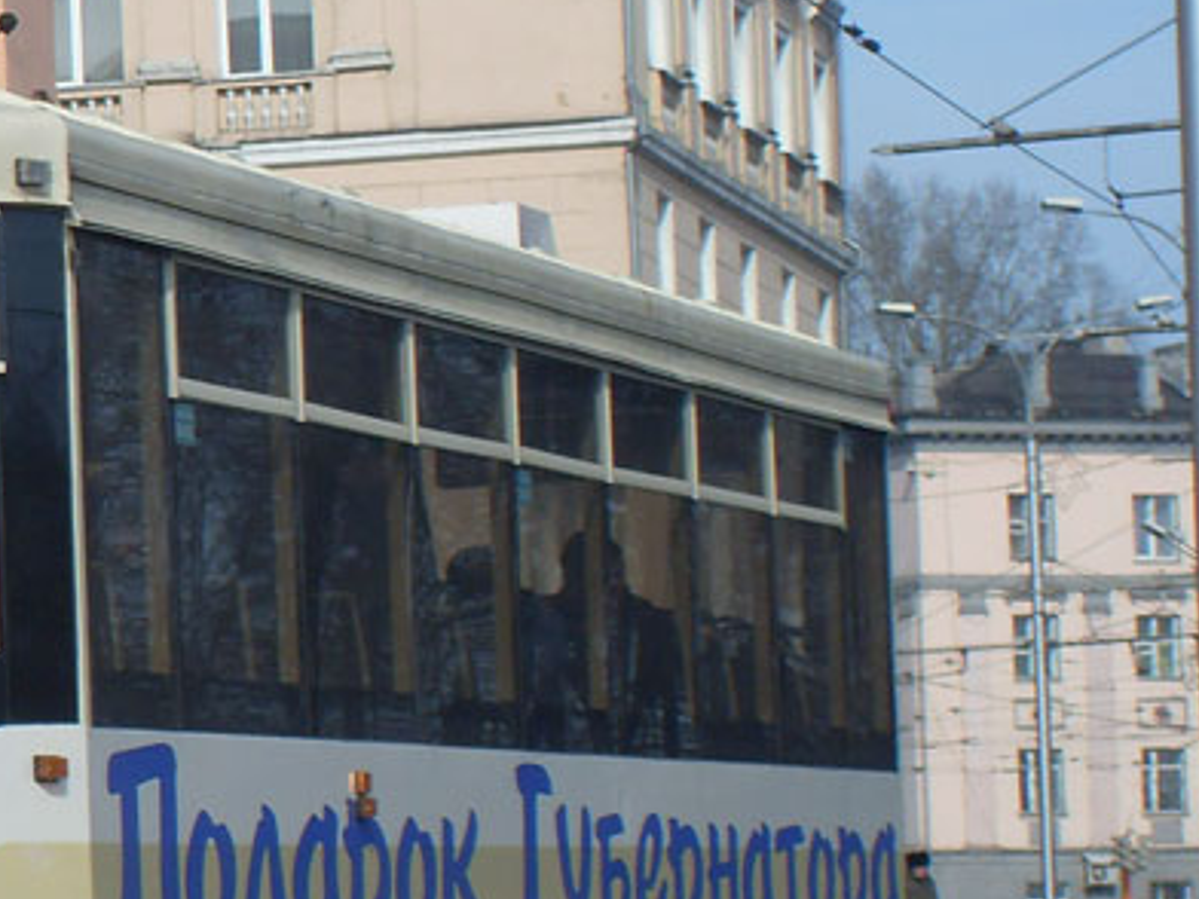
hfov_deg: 6.8
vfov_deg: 5.1
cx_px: -312
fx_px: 10045
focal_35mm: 290
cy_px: 326
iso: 80
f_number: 5.2
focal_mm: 18.1
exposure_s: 1/750
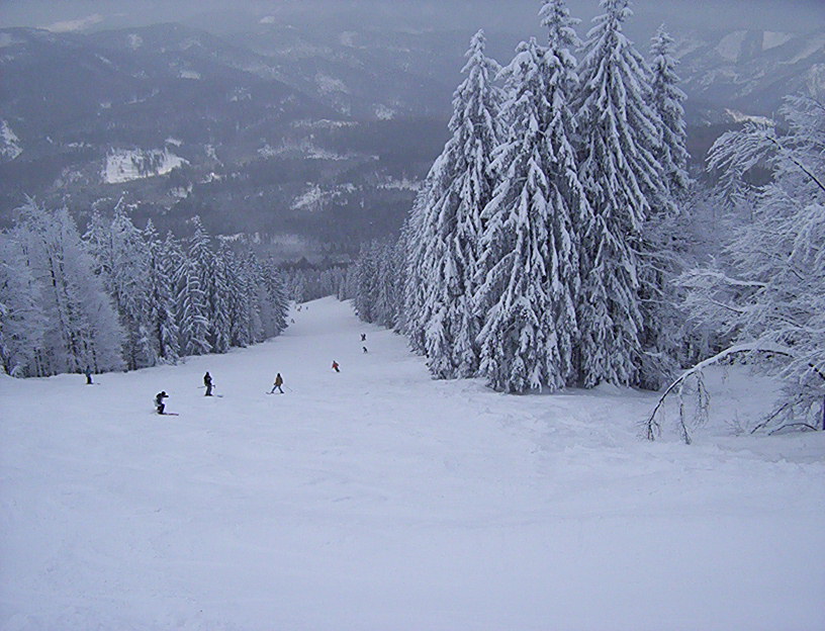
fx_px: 936
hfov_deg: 47.6
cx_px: 412
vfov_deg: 37.2
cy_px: 316
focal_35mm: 39
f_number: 3.84
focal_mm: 5.26
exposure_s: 1/1577
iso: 100
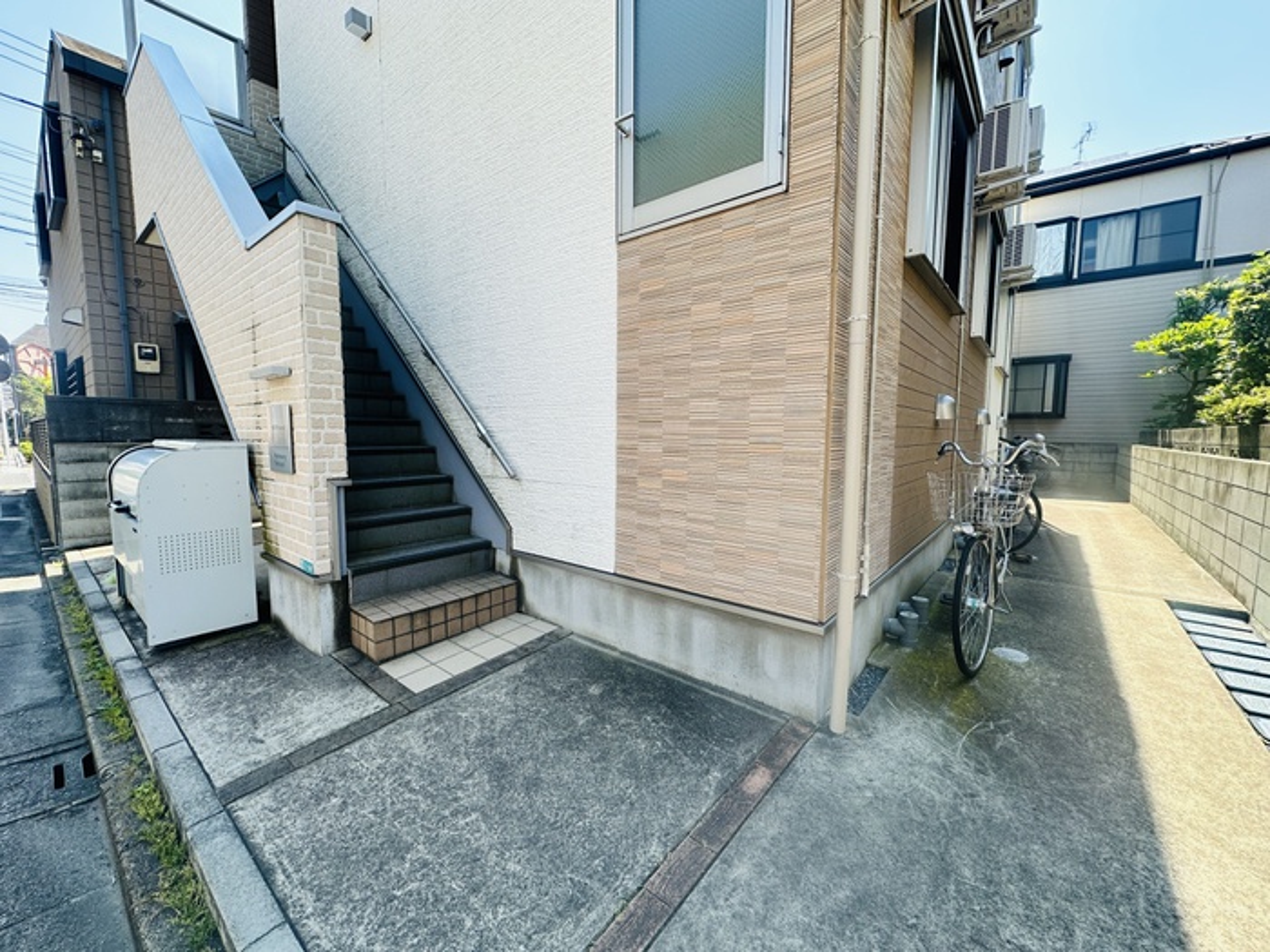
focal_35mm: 14
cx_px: 635
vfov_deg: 85.7
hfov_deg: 102.1
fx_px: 514
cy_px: 476
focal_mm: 2.22
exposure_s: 1/433
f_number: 2.2
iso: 40
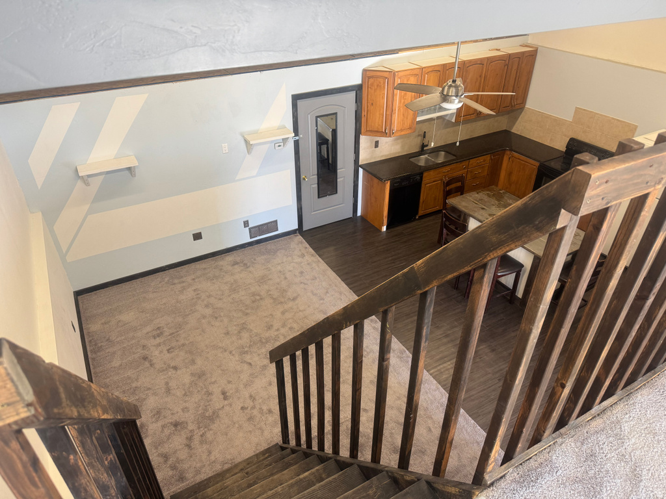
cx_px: 333
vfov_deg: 56.8
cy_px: 250
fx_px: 462
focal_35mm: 24
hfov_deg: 71.6
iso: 160
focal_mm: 6.76
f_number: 1.78
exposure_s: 1/60
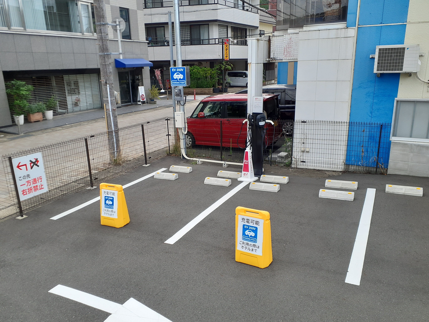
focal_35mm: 27
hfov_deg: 65.3
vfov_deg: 51.4
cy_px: 161
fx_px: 335
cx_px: 214
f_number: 1.9
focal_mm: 3.6
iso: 40
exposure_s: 1/433
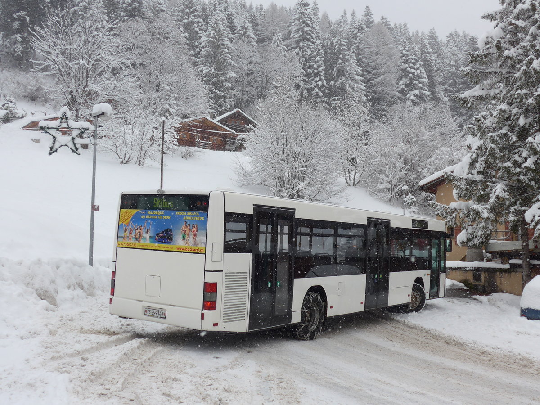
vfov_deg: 36.8
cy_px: 202
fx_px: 608
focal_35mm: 39
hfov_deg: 47.9
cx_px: 270
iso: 80
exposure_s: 1/500
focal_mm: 8
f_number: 2.8
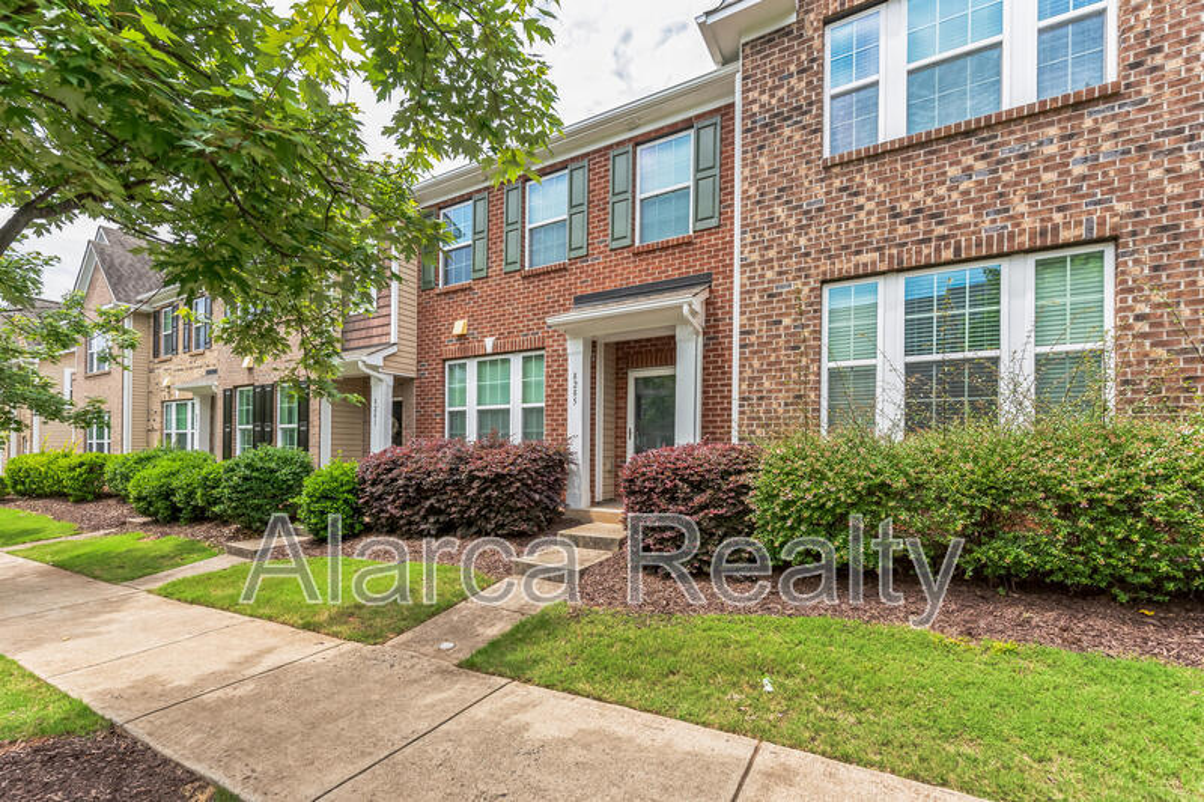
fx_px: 502
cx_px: 602
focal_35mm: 15
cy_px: 401
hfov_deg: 100.4
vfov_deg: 77.3
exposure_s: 1/320
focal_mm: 15
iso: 200
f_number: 8
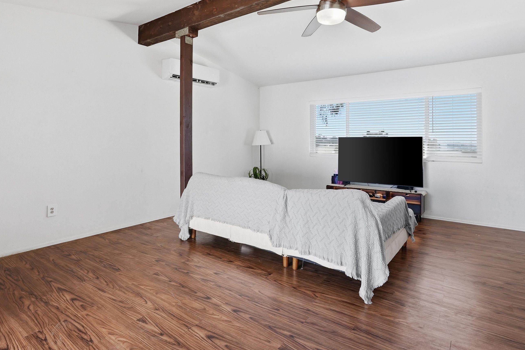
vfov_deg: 62.7
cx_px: 280
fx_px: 286
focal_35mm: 20
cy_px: 149
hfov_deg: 85.0
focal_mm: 16.5
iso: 500
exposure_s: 1/15
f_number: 5.6
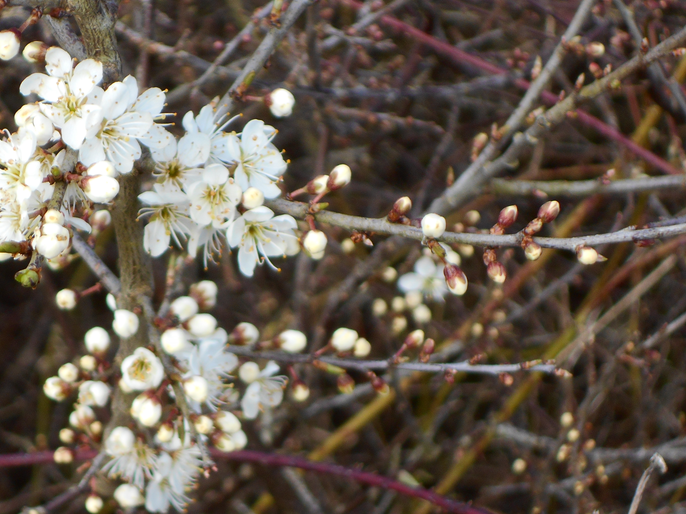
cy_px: 315
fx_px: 3210
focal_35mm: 162
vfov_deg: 9.2
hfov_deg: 12.2
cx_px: 209
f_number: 6
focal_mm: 20.1
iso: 110
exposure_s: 1/125
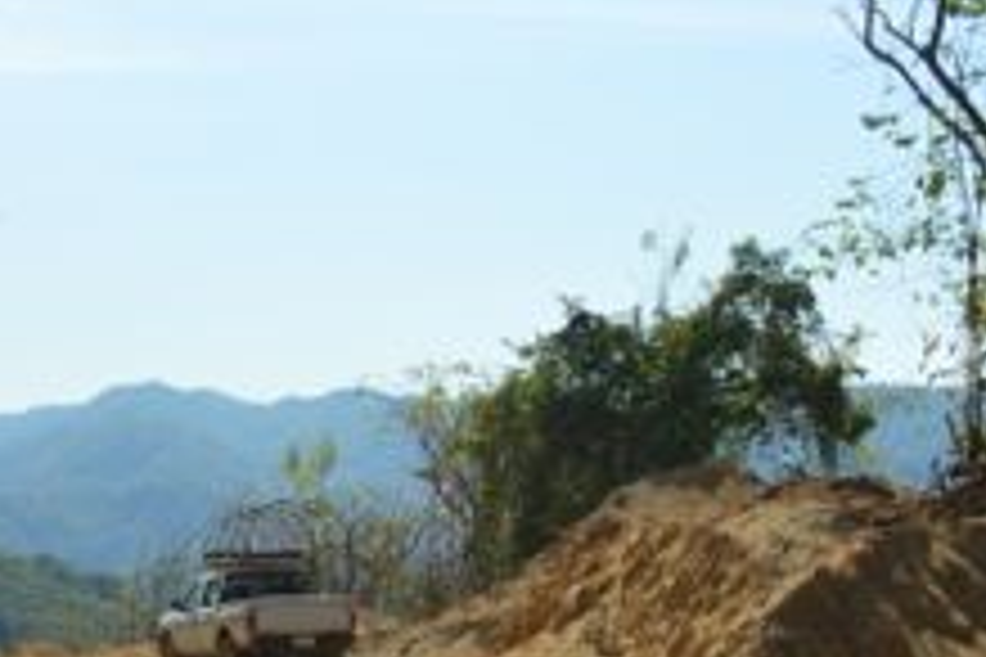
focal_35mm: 79
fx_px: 2164
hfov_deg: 23.3
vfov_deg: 16.8
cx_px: -225
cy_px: 684
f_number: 11
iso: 360
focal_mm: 18
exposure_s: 1/500
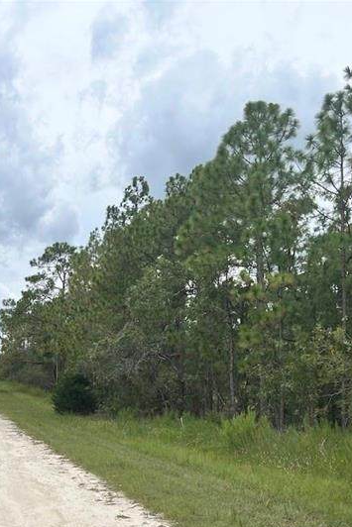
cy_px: 379
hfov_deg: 24.5
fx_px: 762
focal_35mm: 52
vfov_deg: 37.5
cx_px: -20
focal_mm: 5.1
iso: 50
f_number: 1.6
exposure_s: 1/4484
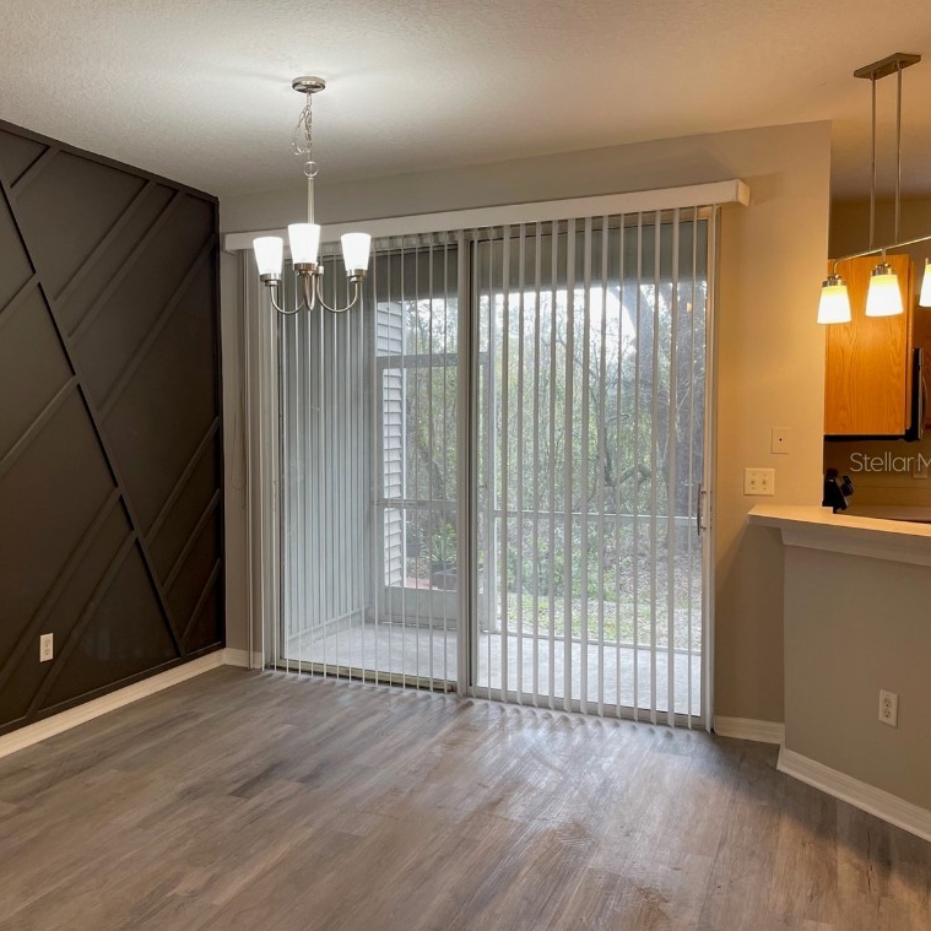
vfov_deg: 52.5
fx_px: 943
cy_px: 461
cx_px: 337
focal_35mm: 31
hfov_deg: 51.9
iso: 125
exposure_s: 1/120
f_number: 1.6
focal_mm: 5.1
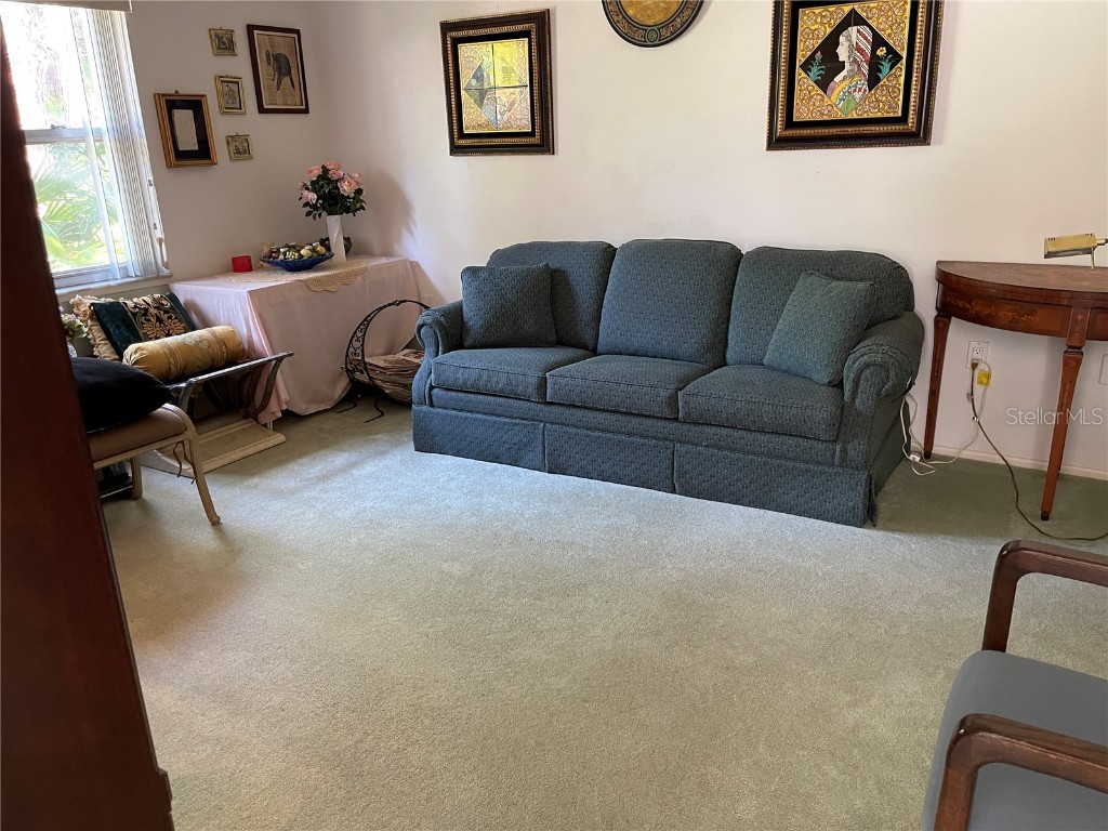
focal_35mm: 25
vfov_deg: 54.9
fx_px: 800
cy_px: 416
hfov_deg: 69.4
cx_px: 554
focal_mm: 5.1
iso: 500
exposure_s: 1/60
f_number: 1.6
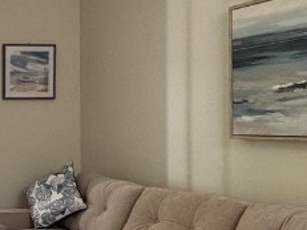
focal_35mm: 62
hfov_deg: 24.5
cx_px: -150
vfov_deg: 23.6
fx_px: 550
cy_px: 138
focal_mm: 2.22
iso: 160
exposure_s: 1/60
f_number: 2.2
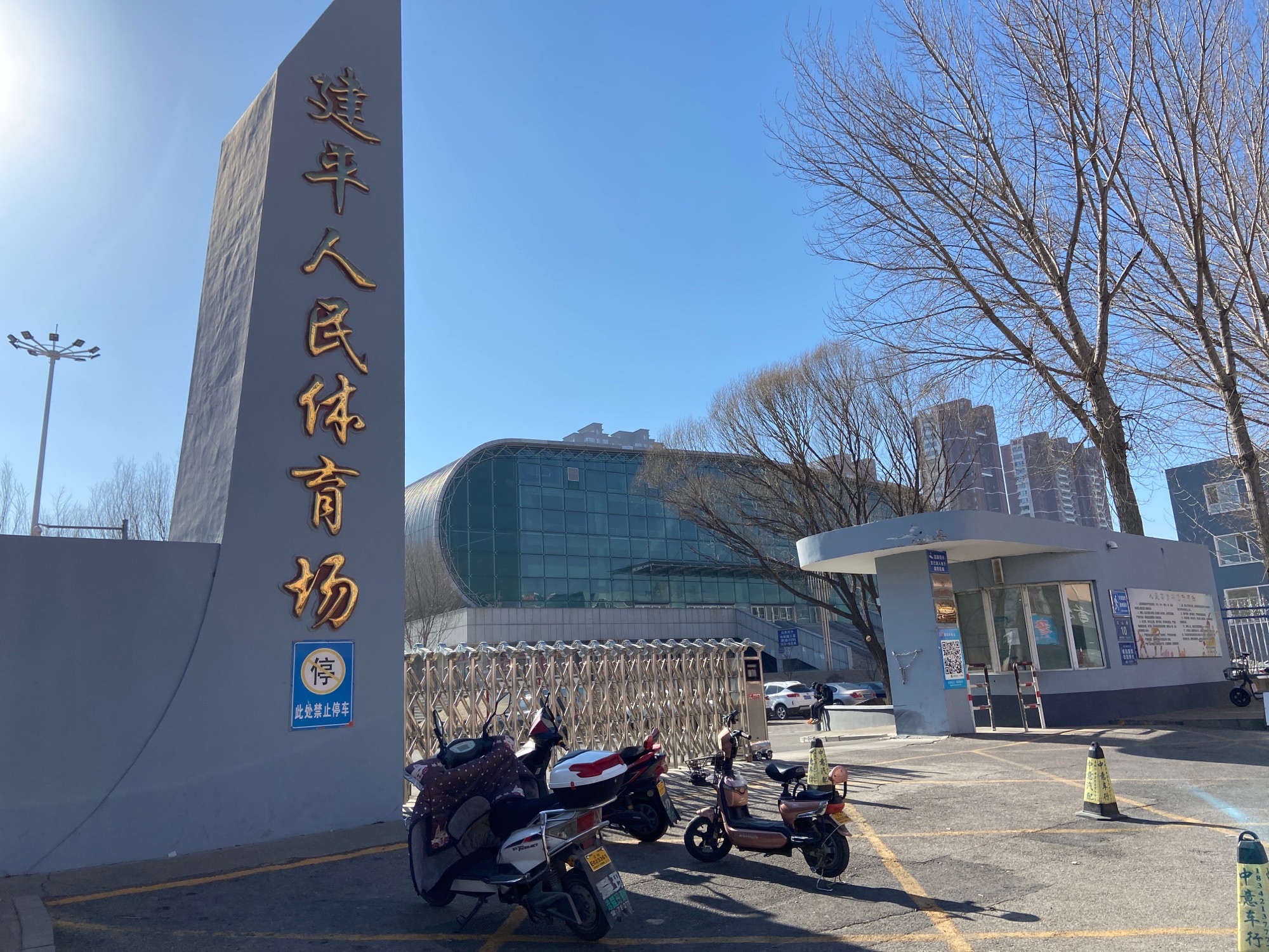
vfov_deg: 53.1
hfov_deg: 67.3
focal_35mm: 26
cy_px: 476
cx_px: 634
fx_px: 953
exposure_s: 1/3300
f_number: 1.8
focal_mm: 4.25
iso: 32
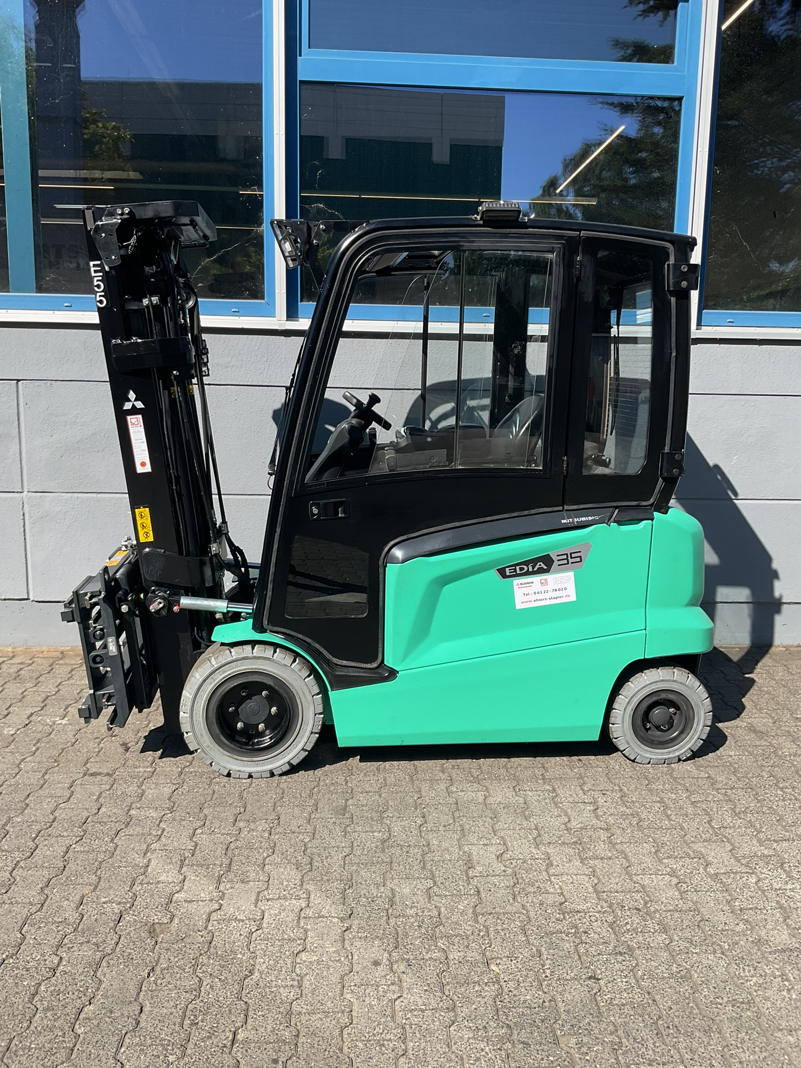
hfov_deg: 48.2
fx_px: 895
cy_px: 534
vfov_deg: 61.7
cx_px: 400
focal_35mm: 29
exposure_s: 1/1534
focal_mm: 3
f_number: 1.8
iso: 16
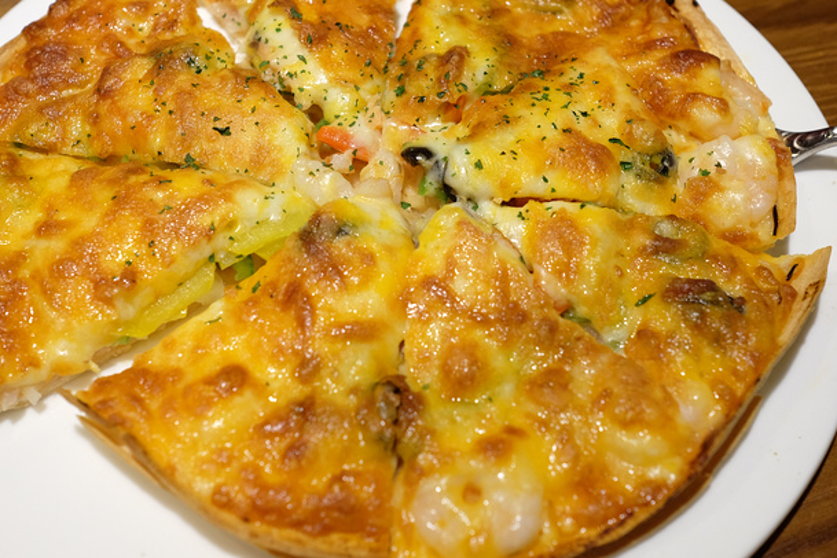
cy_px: 201
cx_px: 432
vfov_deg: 29.1
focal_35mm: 46
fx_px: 1069
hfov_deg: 42.7
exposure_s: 1/58
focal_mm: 23
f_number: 4
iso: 1000
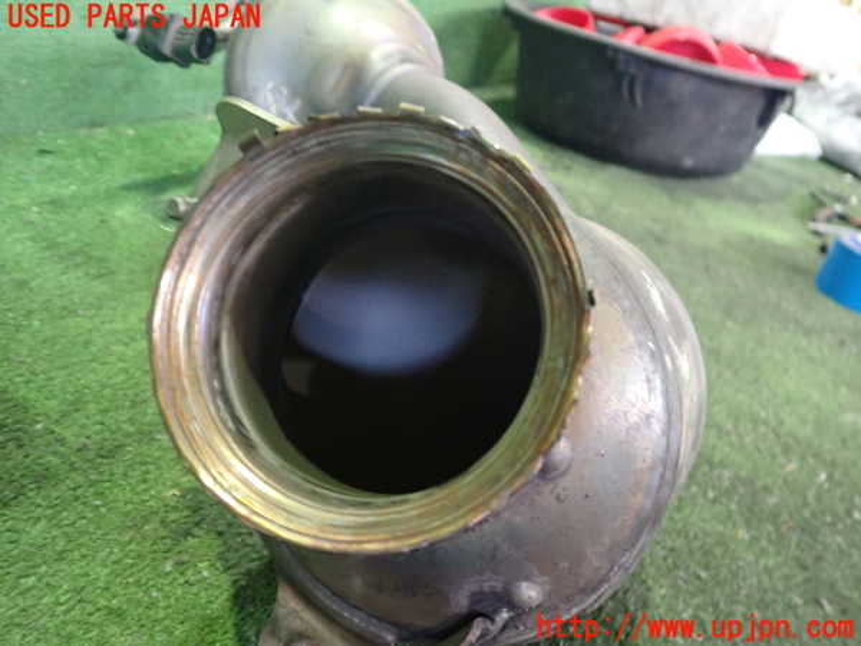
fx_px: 746
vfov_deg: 46.8
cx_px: 430
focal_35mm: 30
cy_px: 323
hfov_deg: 60.0
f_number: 2.3
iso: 800
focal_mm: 5.4
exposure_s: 1/25
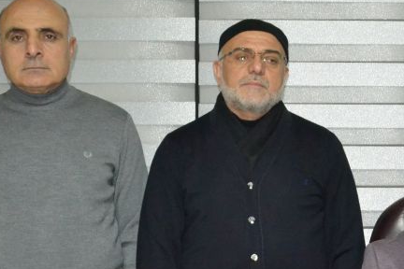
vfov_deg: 18.1
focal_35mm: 75
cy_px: 191
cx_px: 363
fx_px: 842
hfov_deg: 26.1
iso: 3200
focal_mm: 20
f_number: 3.5
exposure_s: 1/60
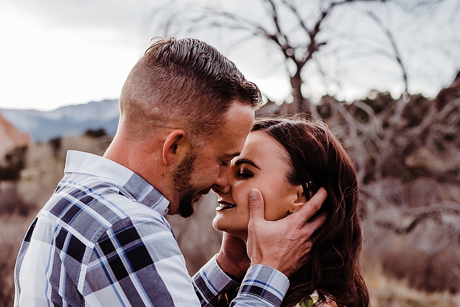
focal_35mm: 70
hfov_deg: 28.3
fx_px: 895
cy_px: 272
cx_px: 101
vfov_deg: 19.2
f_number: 2.8
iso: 200
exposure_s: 1/800
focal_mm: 35
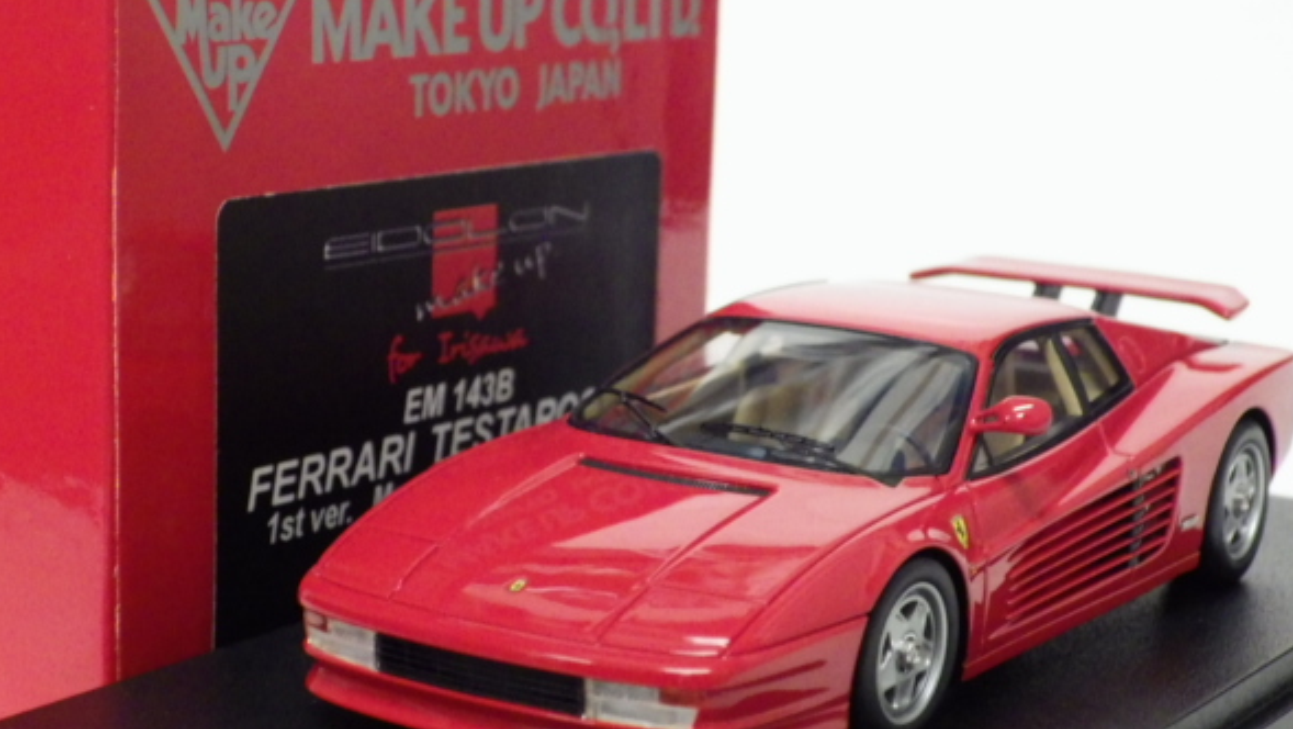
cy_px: 408
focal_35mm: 84
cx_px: 626
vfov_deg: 14.4
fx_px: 2881
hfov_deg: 25.3
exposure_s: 1/25
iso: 1250
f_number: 4.2
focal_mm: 12.8
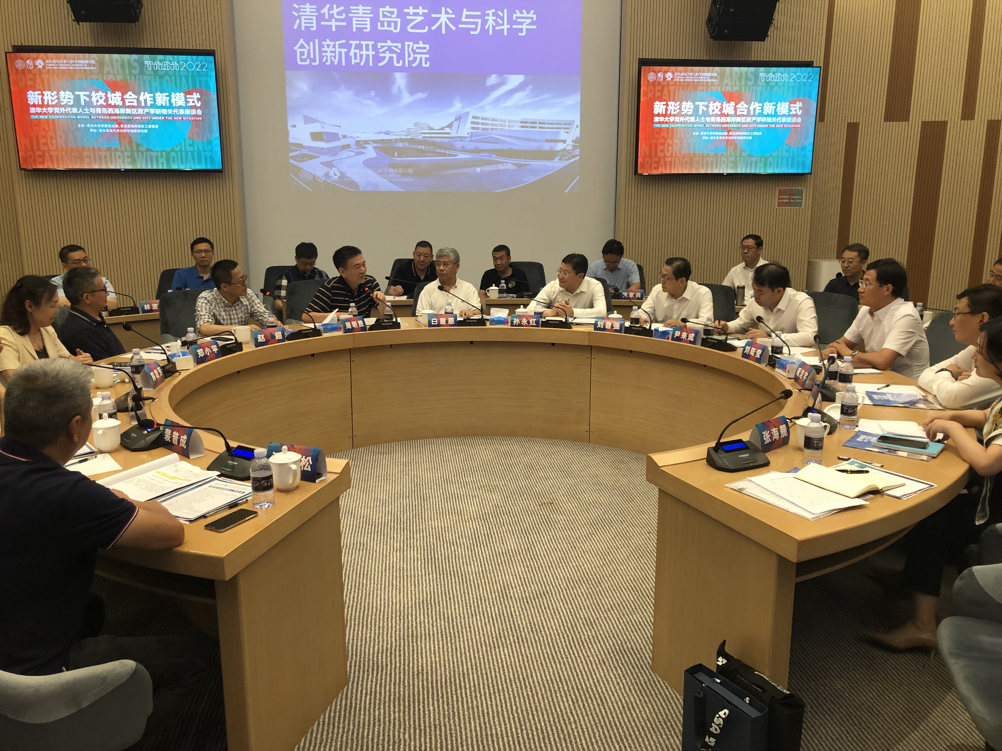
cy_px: 376
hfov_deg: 63.4
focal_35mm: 28
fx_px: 810
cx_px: 501
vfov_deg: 49.7
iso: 32
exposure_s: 1/30
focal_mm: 4
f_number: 1.8
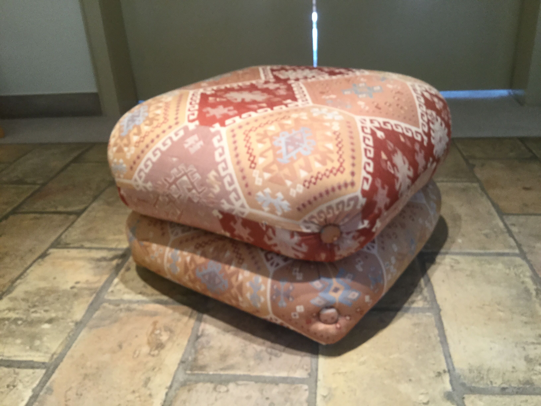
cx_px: 270
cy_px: 203
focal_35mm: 31
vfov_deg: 45.4
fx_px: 484
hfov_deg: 58.4
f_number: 2.4
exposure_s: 1/33
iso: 100
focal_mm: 3.3
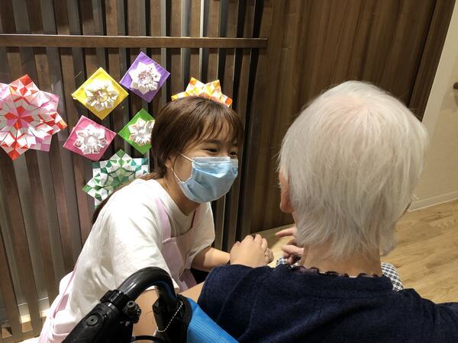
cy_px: 172
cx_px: 229
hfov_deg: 63.4
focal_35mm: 28
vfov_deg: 49.7
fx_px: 370
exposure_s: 1/17
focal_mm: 3.99
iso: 40
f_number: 1.8
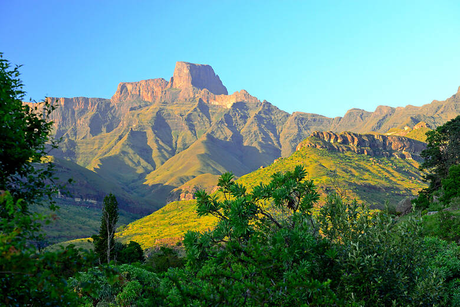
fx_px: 741
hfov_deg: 34.5
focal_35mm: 58
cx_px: 230
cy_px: 154
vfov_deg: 23.4
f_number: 8
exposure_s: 1/180
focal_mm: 58
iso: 1600
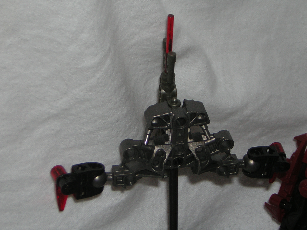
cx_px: 154
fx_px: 825
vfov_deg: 15.9
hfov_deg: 21.1
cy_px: 115
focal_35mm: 93
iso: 50
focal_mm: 12.1
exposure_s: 1/60.1
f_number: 4.3
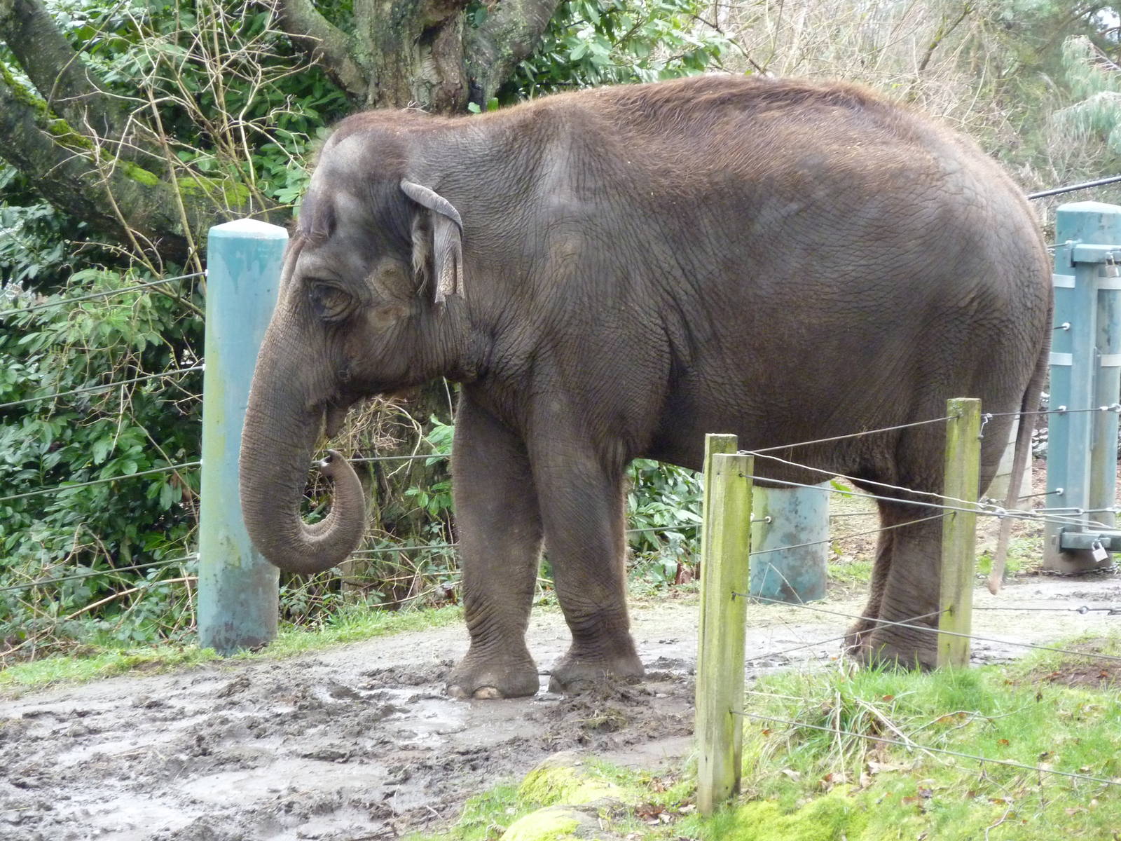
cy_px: 420
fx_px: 5894
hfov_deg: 10.9
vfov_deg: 8.2
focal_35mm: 182
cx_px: 560
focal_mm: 29.9
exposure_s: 1/80
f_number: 4.5
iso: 400
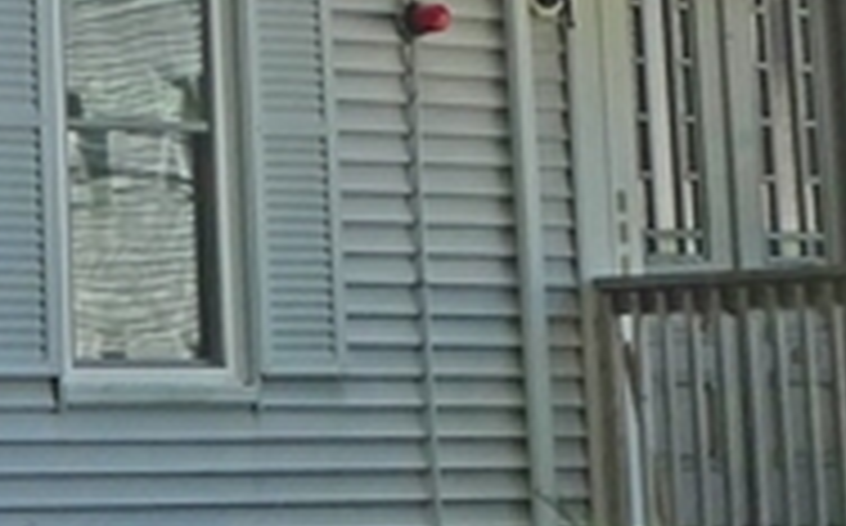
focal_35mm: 191
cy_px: -391
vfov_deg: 6.7
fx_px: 4398
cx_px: -468
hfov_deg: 10.6
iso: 80
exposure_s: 1/250
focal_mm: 5.8
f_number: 3.6
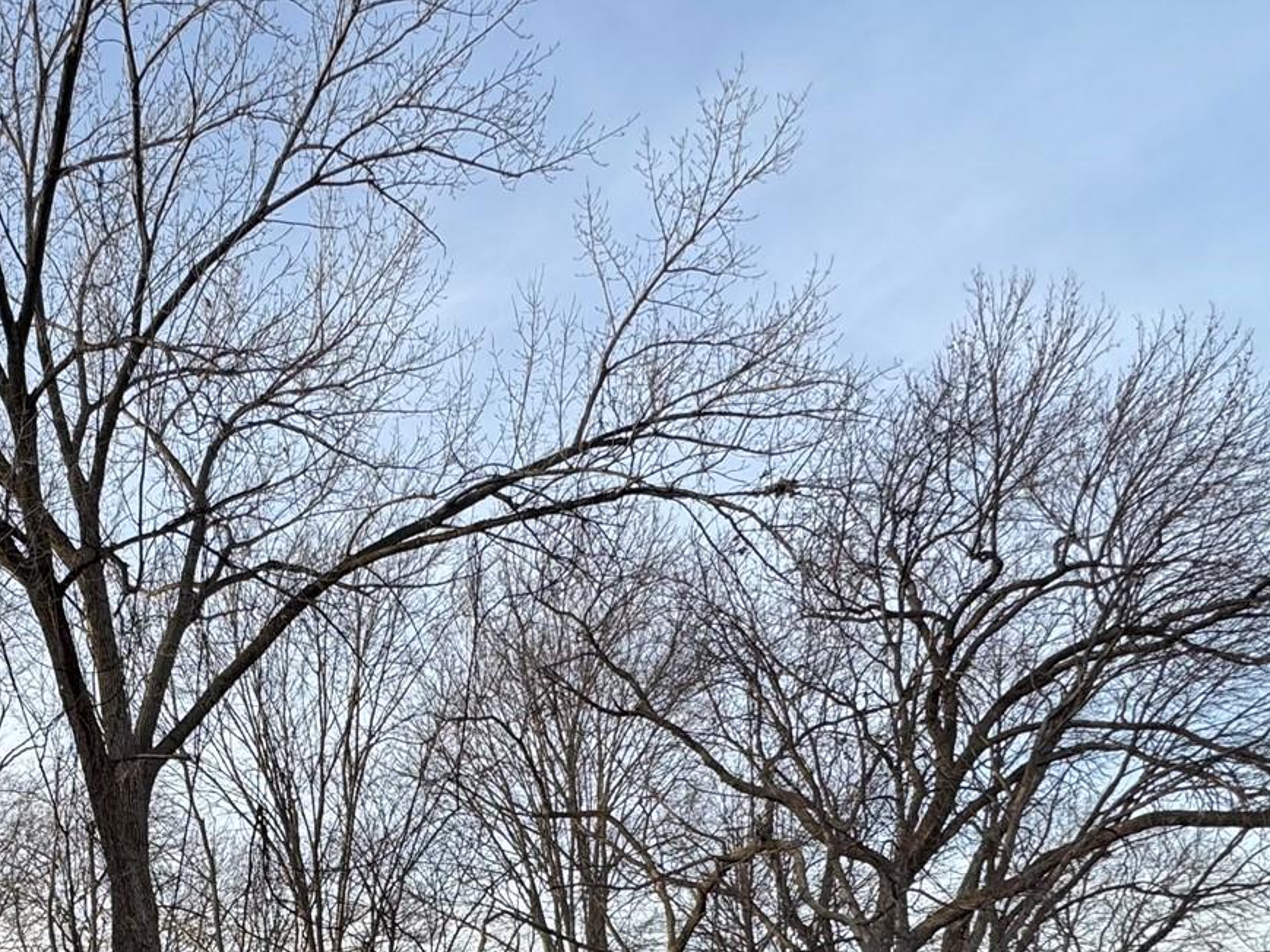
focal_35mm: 33
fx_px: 1211
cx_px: 180
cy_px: 1073
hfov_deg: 50.4
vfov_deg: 35.9
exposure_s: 1/377
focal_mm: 2.22
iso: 40
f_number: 2.2
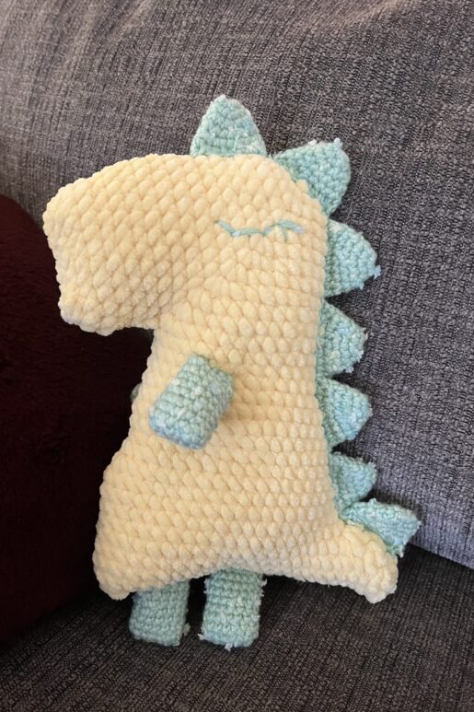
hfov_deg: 46.4
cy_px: 368
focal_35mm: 28
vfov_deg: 65.5
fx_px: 553
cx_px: 225
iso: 640
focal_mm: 5.1
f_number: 1.6
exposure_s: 1/40
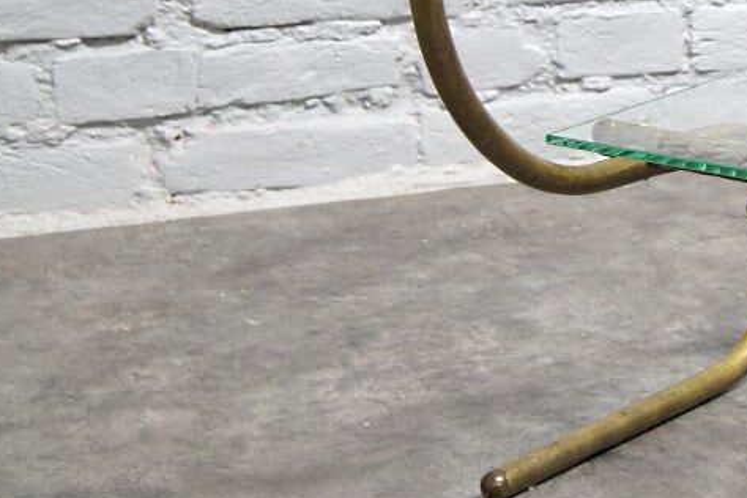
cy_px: 38
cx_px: 898
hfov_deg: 14.4
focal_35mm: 138
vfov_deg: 9.9
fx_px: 2870
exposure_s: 1/25
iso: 400
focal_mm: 35
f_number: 4.5
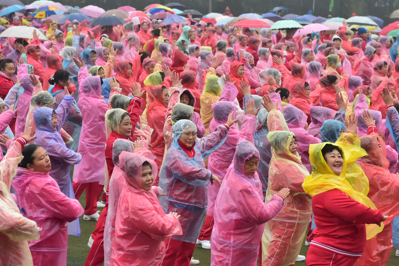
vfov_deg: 5.6
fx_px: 2702
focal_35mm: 244
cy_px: 126
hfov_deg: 8.4
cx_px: 240
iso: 3200
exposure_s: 1/160
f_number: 13
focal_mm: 200
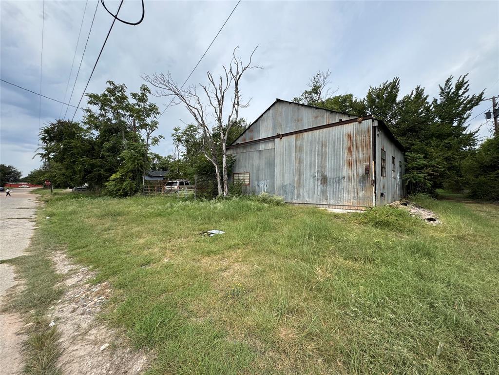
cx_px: 250
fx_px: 202
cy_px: 188
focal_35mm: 14
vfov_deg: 85.7
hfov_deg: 102.1
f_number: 2.2
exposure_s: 1/1178
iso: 50
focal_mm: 2.22
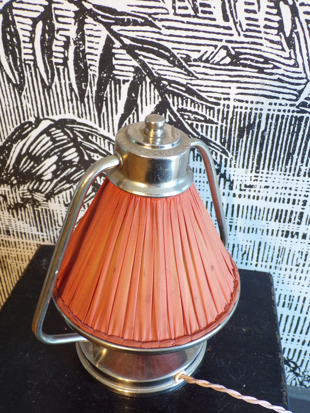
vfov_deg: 56.8
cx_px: 155
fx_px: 382
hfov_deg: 44.2
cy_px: 206
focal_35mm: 32
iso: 286
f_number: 3.2
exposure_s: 1/17
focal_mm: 5.8
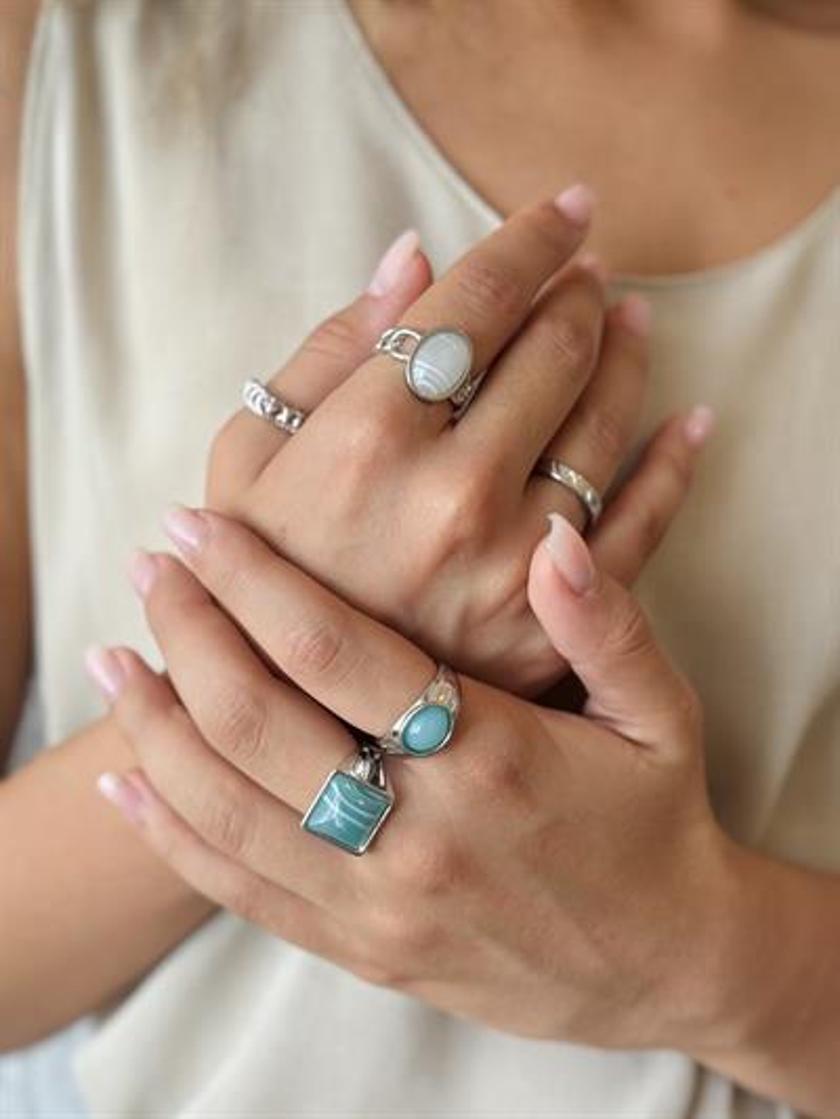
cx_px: 420
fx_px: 1552
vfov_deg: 39.6
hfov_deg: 30.3
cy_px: 560
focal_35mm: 48
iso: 100
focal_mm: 6.76
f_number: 1.78
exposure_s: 1/50
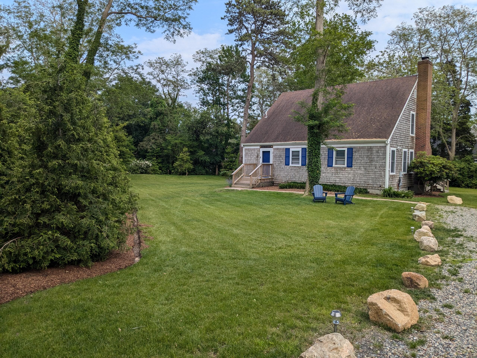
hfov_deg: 65.3
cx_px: 238
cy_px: 179
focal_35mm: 27
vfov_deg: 51.4
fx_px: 372
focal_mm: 4.38
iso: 57
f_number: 1.73
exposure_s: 1/1949
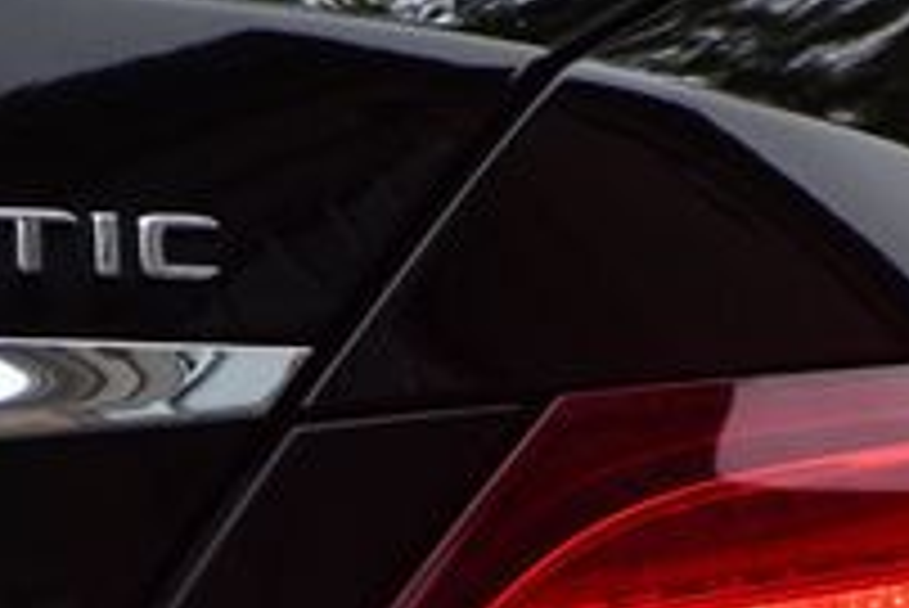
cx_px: 500
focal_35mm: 856
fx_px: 21629
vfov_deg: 1.6
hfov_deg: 2.4
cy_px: 707
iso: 800
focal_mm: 180
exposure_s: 1/500
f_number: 5.3
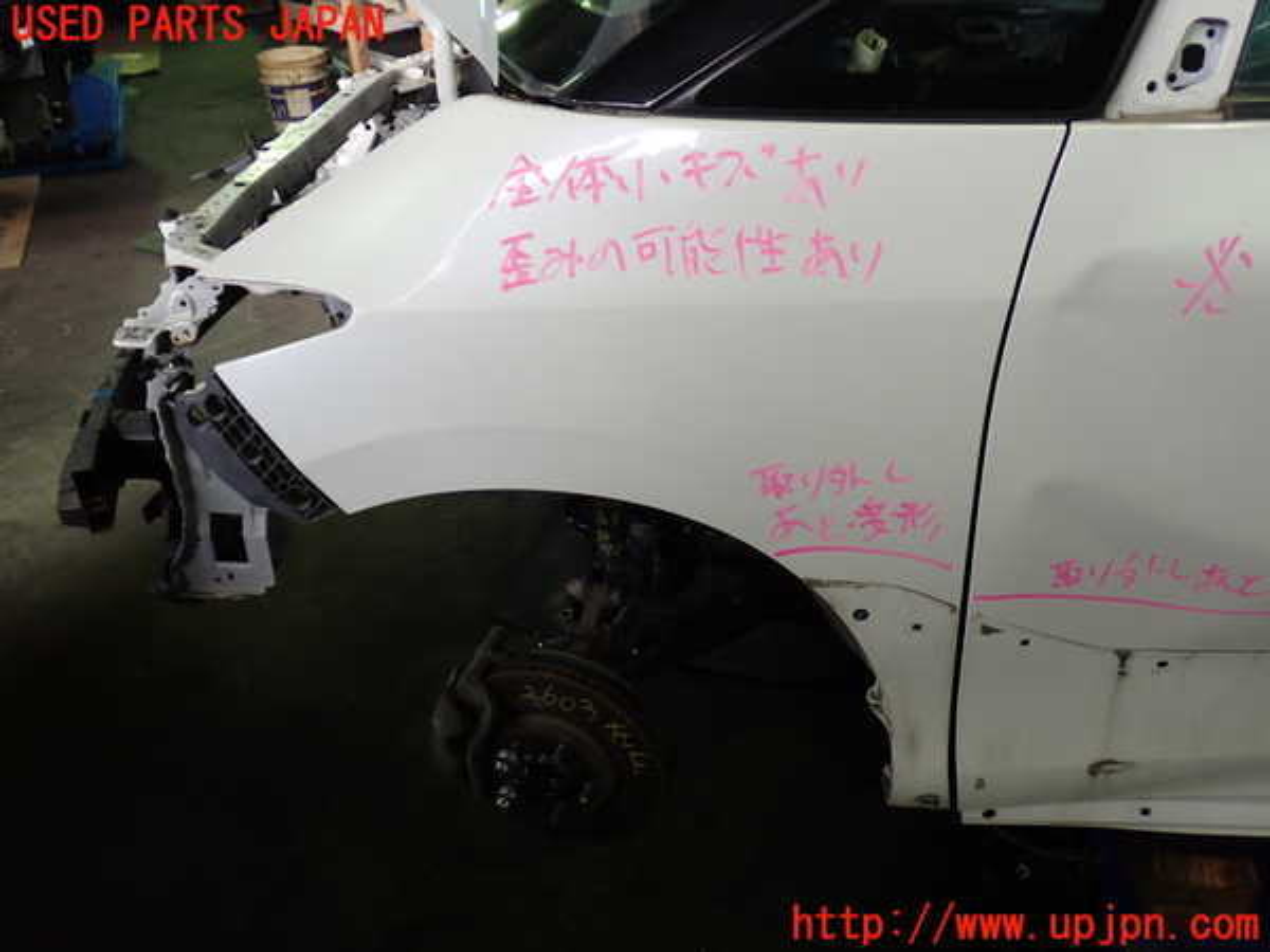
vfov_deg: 44.2
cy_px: 476
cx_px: 635
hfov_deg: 56.8
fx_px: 1174
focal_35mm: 32
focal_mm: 5.79
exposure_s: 1/50
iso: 200
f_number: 2.4
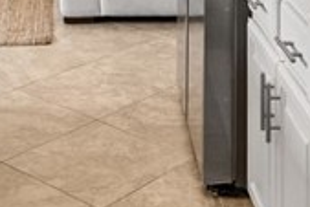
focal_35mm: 100
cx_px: 130
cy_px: -256
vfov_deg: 11.7
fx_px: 862
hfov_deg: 20.4
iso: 400
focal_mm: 16.5
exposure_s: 1/4
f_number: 8
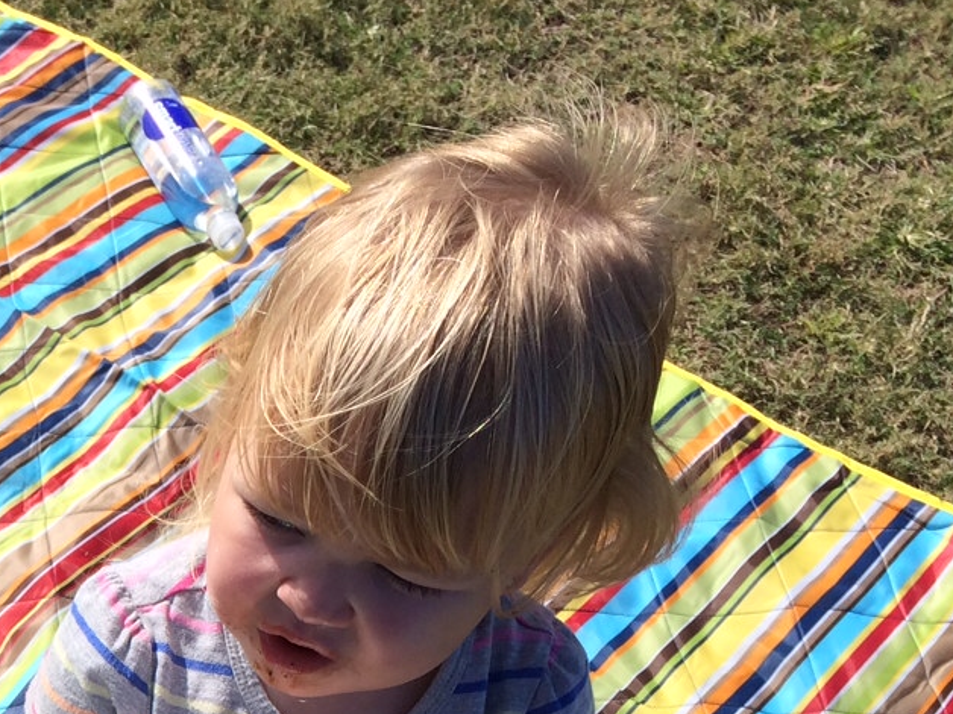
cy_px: 885
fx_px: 2147
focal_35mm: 78
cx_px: -253
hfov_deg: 22.6
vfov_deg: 17.9
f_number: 2.2
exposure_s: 1/1786
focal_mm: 4.12
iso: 32
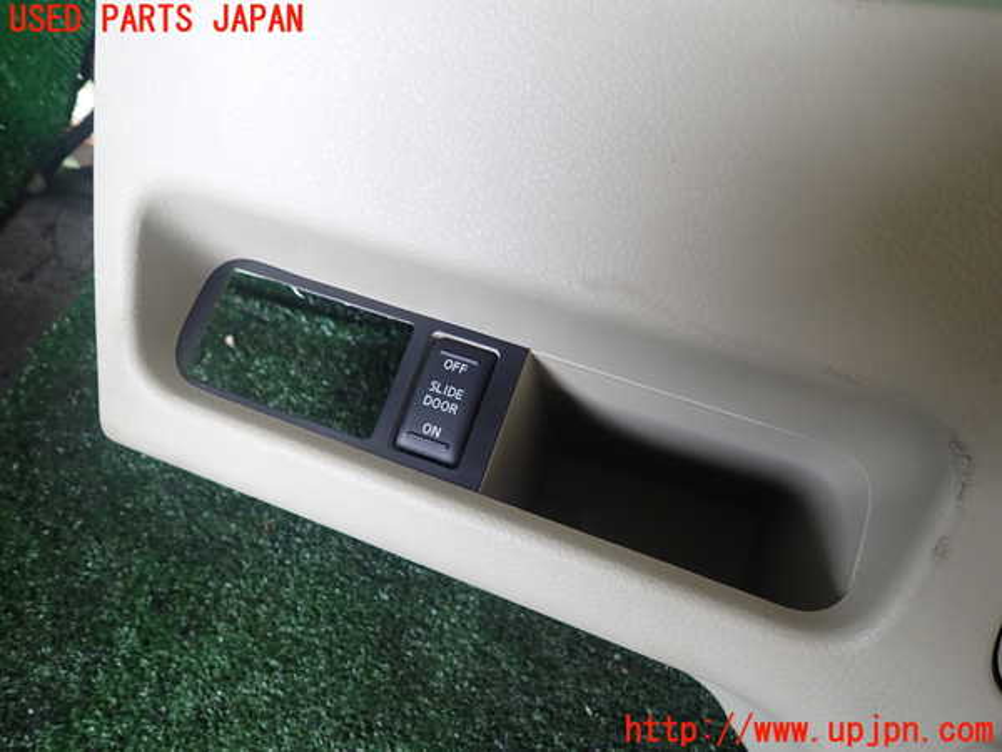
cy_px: 376
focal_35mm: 25
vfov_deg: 54.9
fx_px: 724
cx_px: 501
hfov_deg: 69.4
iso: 125
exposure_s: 1/60
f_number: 2
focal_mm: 4.5
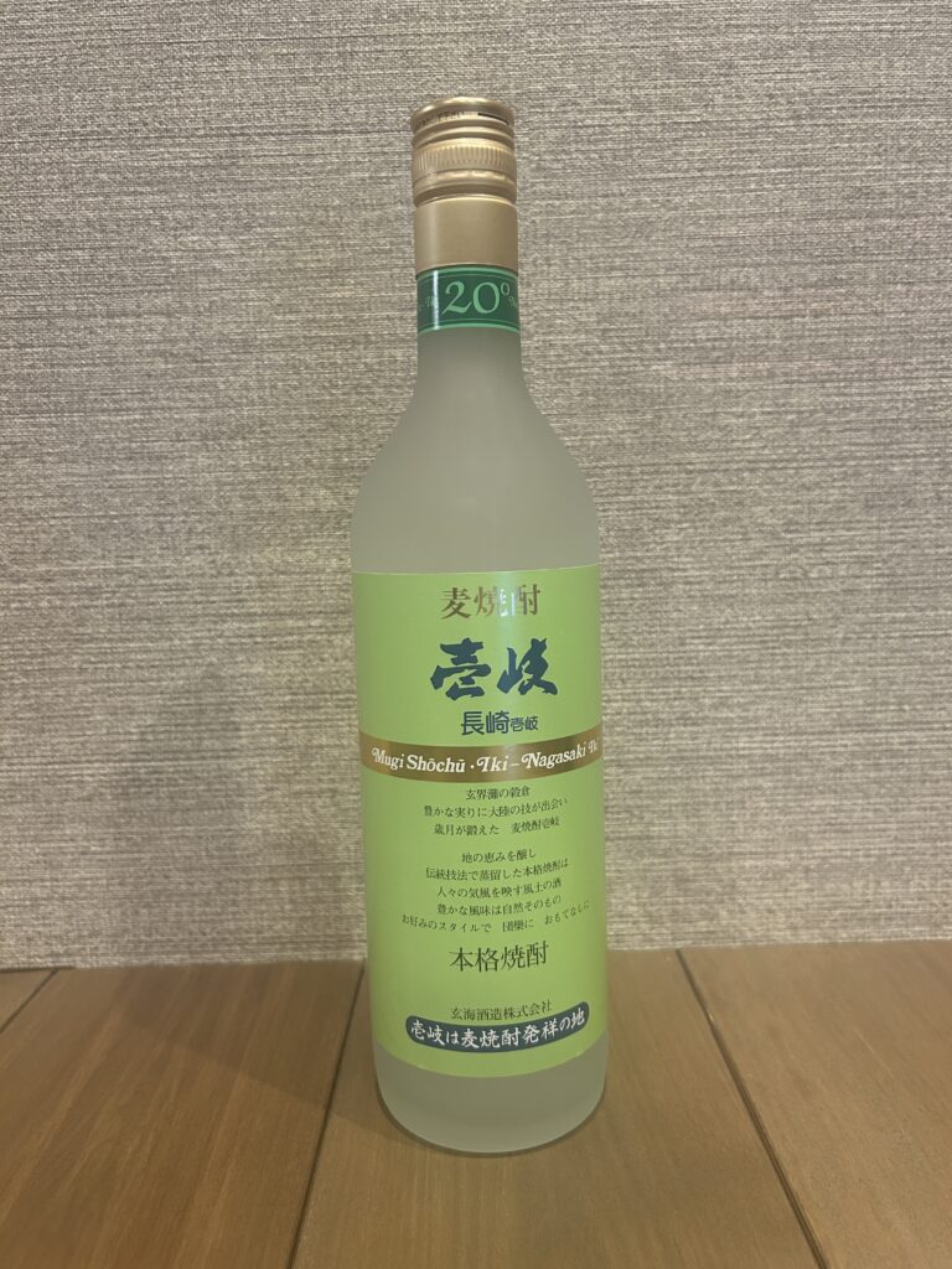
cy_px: 634
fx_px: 953
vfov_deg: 67.3
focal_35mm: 26
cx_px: 476
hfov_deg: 53.1
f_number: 1.5
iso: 160
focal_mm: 5.7
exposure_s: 1/50
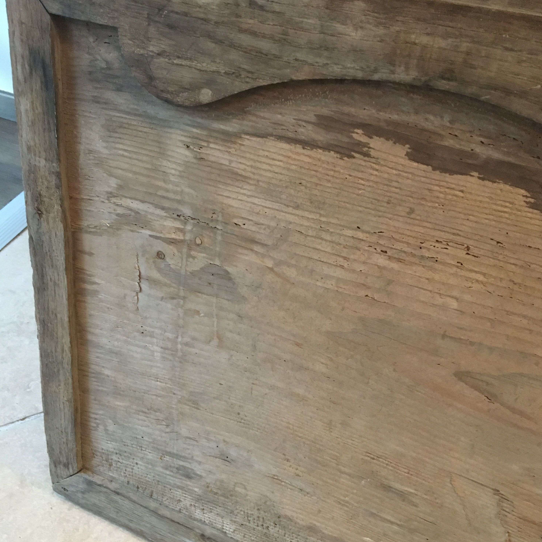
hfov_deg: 47.2
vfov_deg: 47.1
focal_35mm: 35
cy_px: 306
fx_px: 620
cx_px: 276
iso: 250
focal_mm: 4.15
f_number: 2.2
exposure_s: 1/17
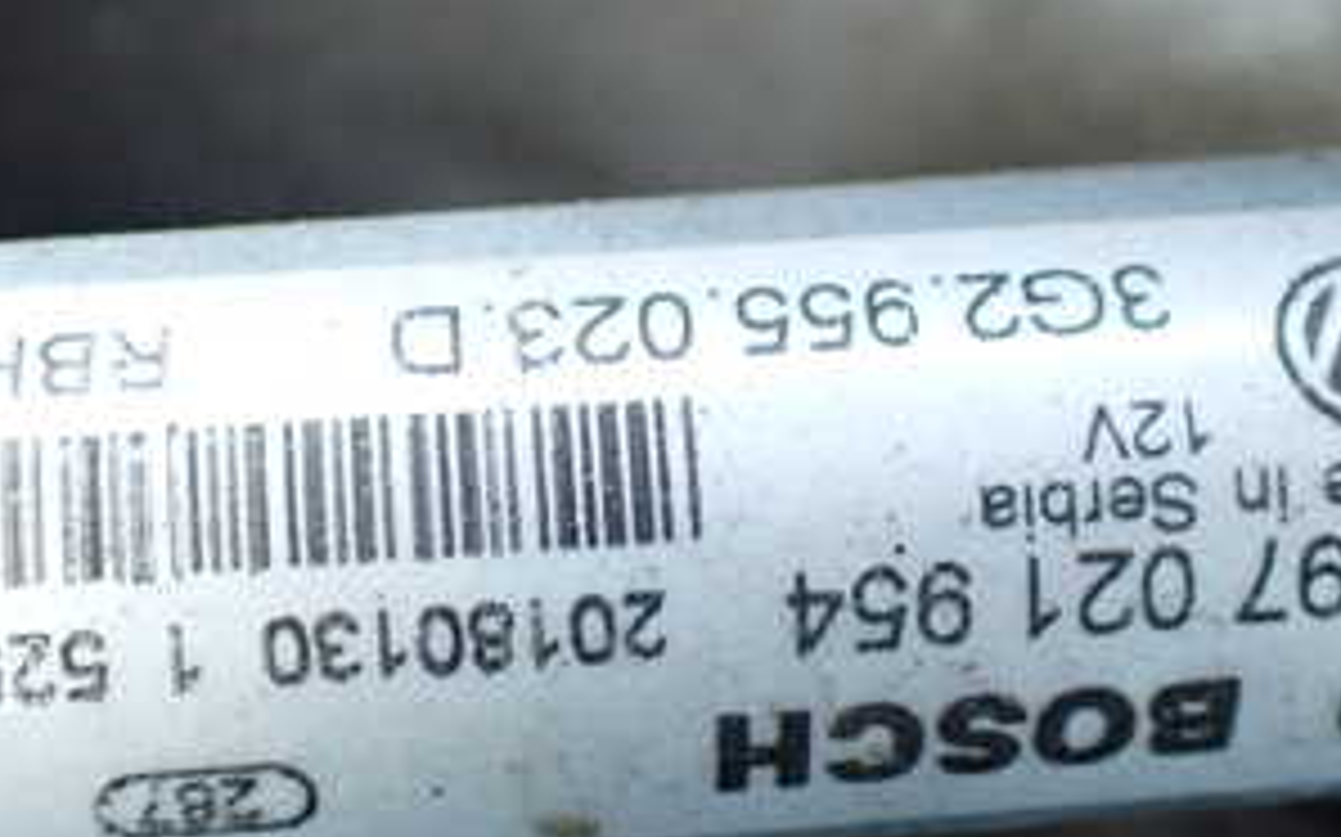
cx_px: 684
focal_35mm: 64
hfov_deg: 32.0
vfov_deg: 20.3
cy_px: 418
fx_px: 2338
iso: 800
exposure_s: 1/60
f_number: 2.3
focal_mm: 5.4
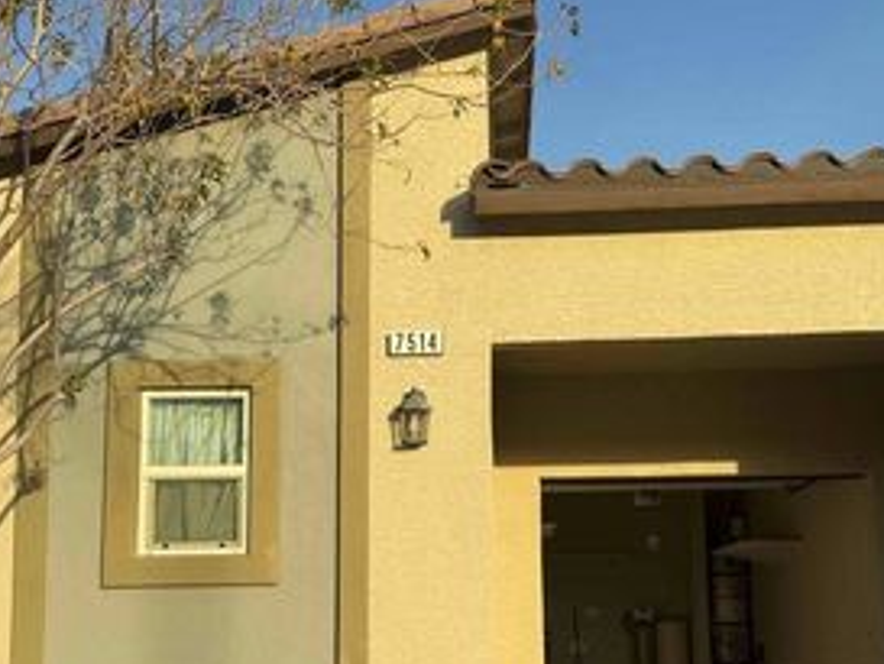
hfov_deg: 42.9
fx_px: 1124
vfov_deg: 32.4
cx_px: 434
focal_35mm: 44
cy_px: 487
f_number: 1.78
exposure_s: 1/2907
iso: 80
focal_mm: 6.76
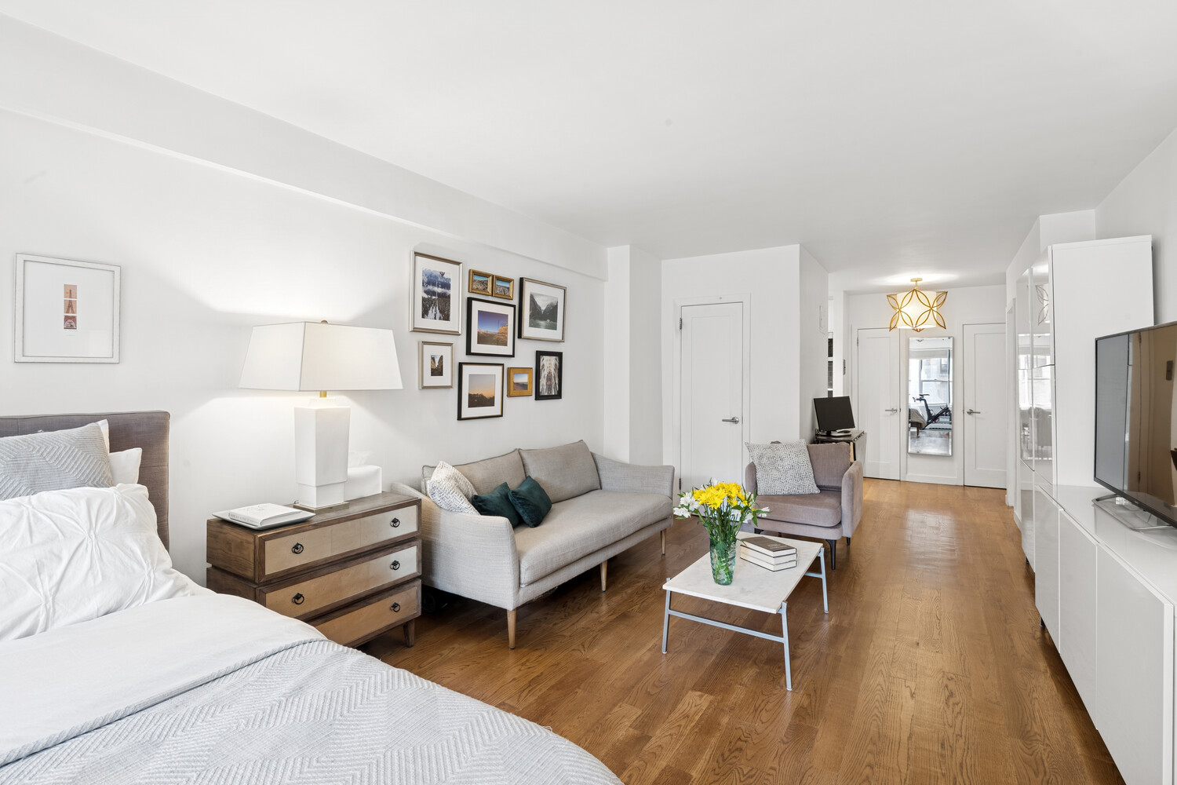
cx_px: 588
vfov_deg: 73.7
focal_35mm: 16
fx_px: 523
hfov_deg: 96.7
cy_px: 392
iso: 200
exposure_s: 2.5
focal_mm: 16
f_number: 13
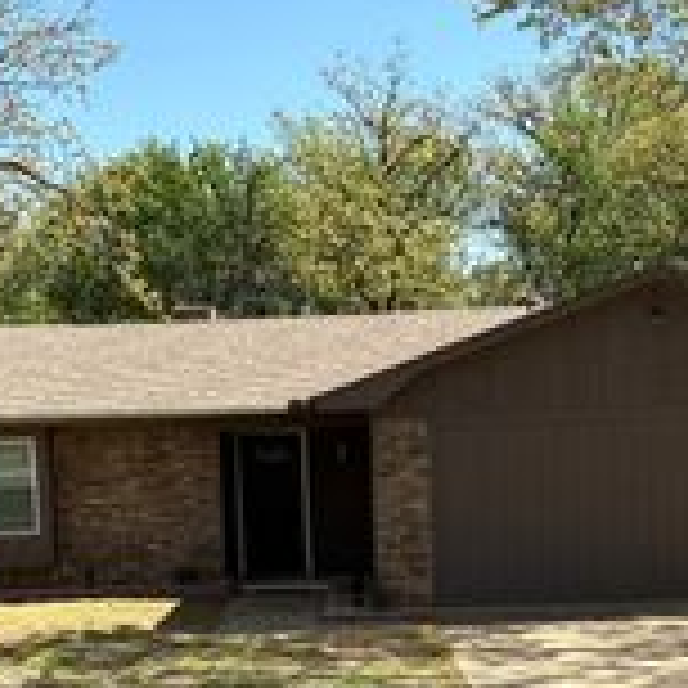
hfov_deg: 23.1
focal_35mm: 75
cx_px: 337
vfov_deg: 22.6
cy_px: 596
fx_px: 1686
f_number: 1.6
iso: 50
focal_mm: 5.96
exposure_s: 1/1667
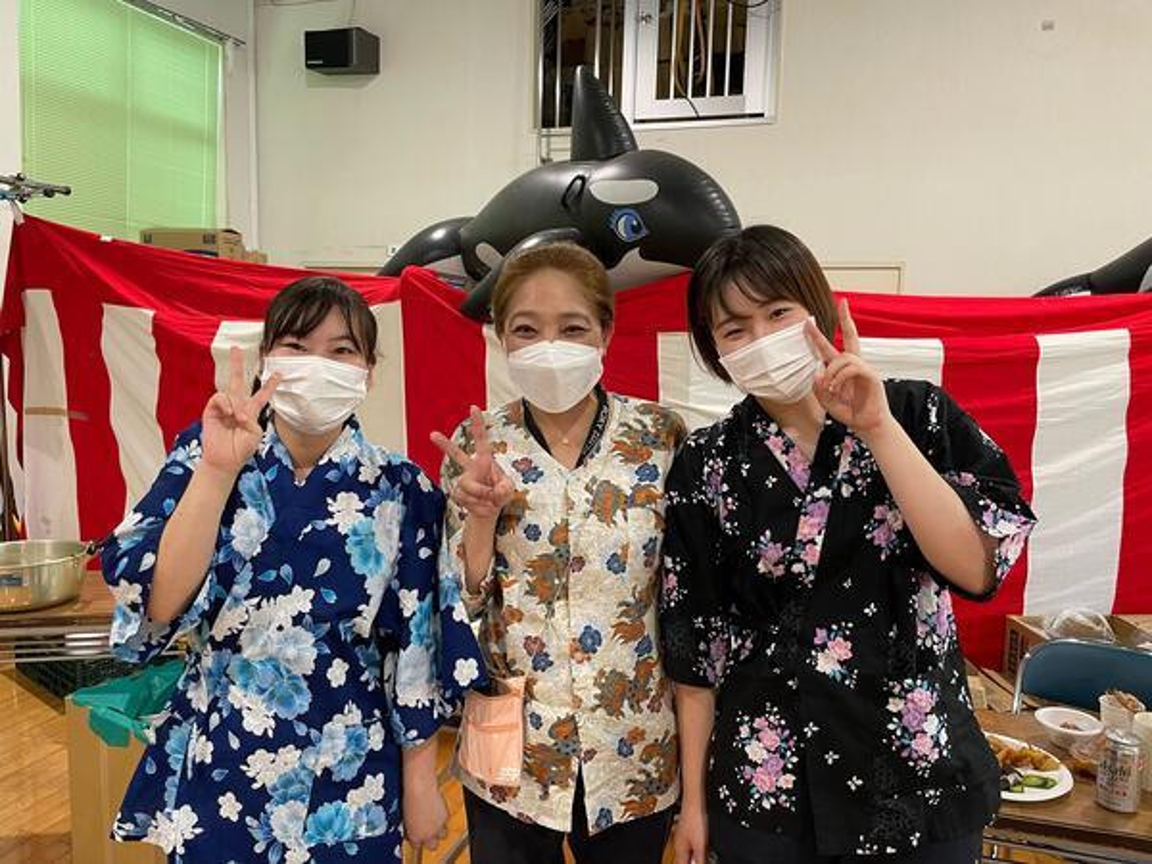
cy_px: 432
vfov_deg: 53.1
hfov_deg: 67.3
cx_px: 576
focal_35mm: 26
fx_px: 865
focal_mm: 4.2
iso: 125
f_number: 1.6
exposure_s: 1/50
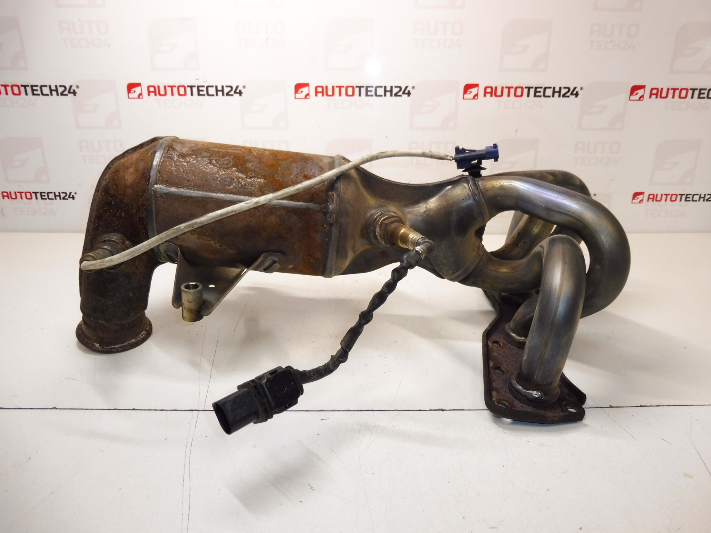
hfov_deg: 71.6
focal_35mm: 24
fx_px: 493
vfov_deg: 56.8
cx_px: 356
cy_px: 266
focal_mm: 4.3
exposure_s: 1/60
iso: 200
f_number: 3.5
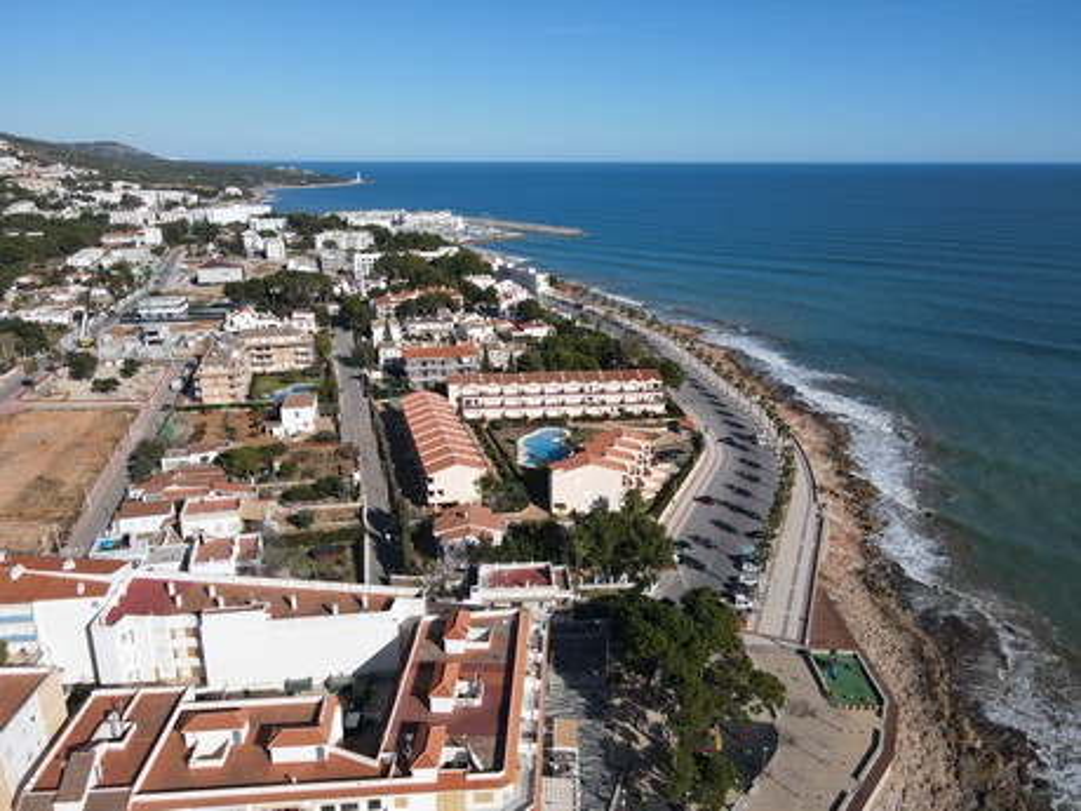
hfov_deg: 71.6
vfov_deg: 56.8
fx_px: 749
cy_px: 406
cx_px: 540
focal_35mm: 24
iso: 100
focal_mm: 4.5
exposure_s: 1/1000
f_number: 2.8
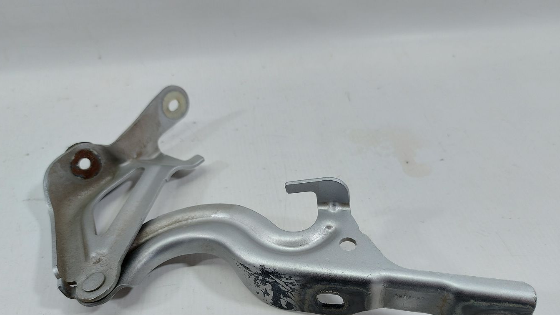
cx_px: 278
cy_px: 197
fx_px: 401
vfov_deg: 42.6
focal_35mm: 27
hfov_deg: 69.9
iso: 64
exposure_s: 1/50
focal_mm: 5.23
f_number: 1.8
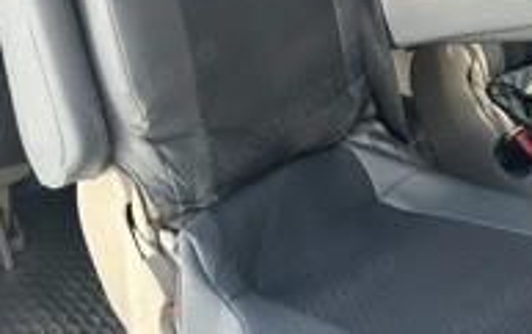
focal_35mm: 57
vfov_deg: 21.3
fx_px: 827
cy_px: -58
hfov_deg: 35.6
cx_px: 234
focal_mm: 5.7
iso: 32
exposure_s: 1/146
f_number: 1.5
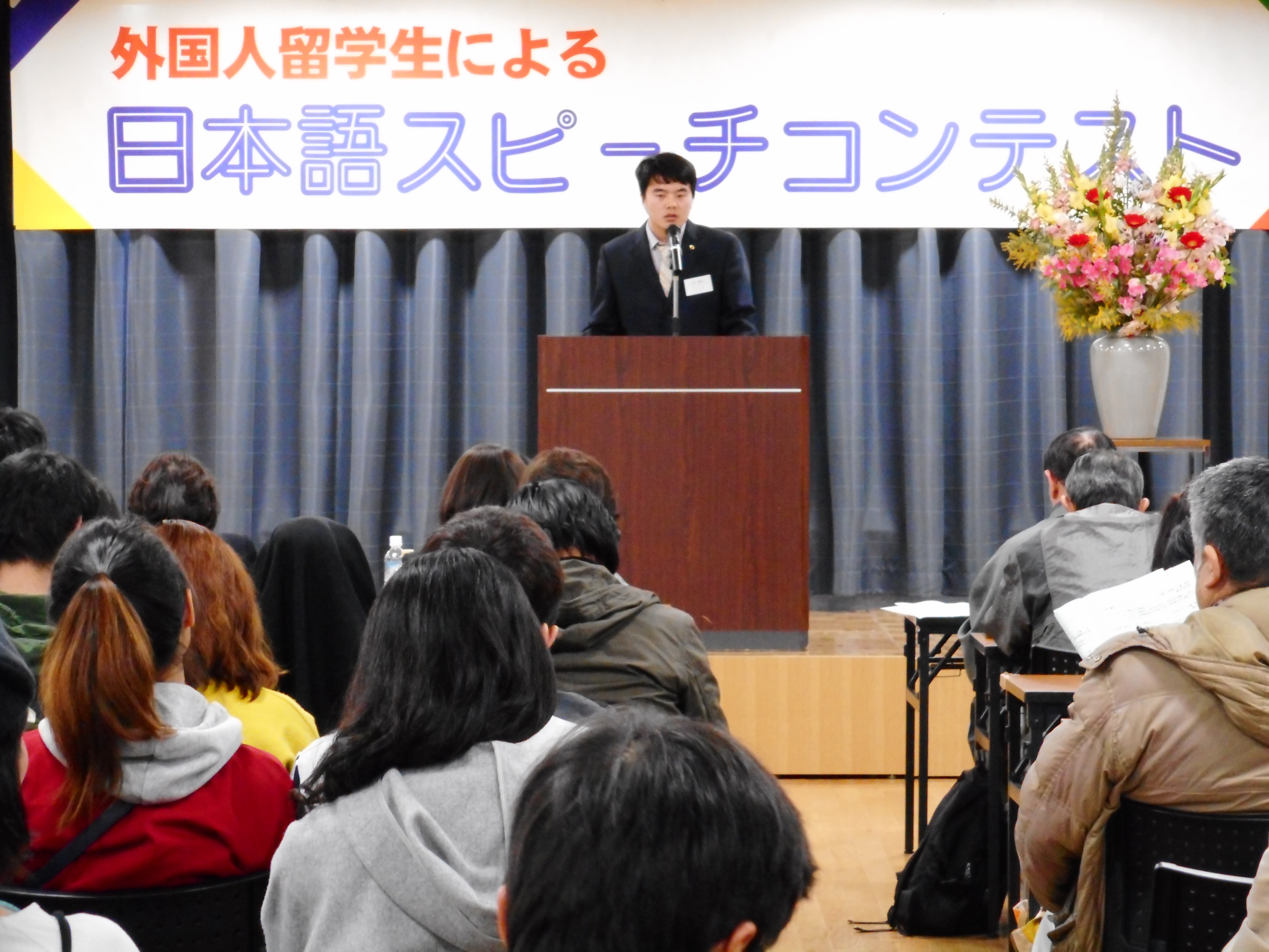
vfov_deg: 12.7
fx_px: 4289
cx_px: 634
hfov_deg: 16.8
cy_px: 476
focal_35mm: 117
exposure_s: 1/20
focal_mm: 20.9
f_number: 5.9
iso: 800
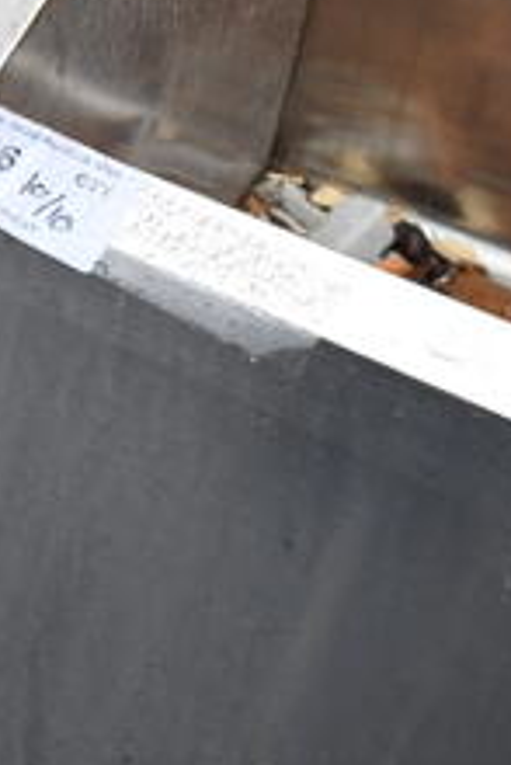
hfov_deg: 11.2
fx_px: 2381
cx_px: -469
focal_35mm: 112
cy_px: -221
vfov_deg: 17.2
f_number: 4.5
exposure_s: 1/80
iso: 100
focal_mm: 18
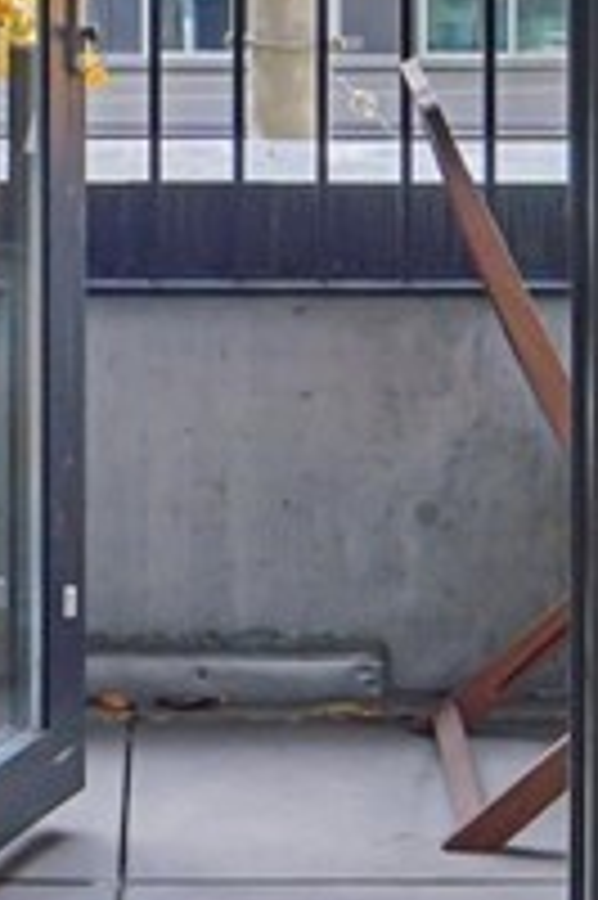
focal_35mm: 119
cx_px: 151
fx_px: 2970
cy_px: -232
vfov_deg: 16.4
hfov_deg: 11.5
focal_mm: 14
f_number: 8
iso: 200
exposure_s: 1/60
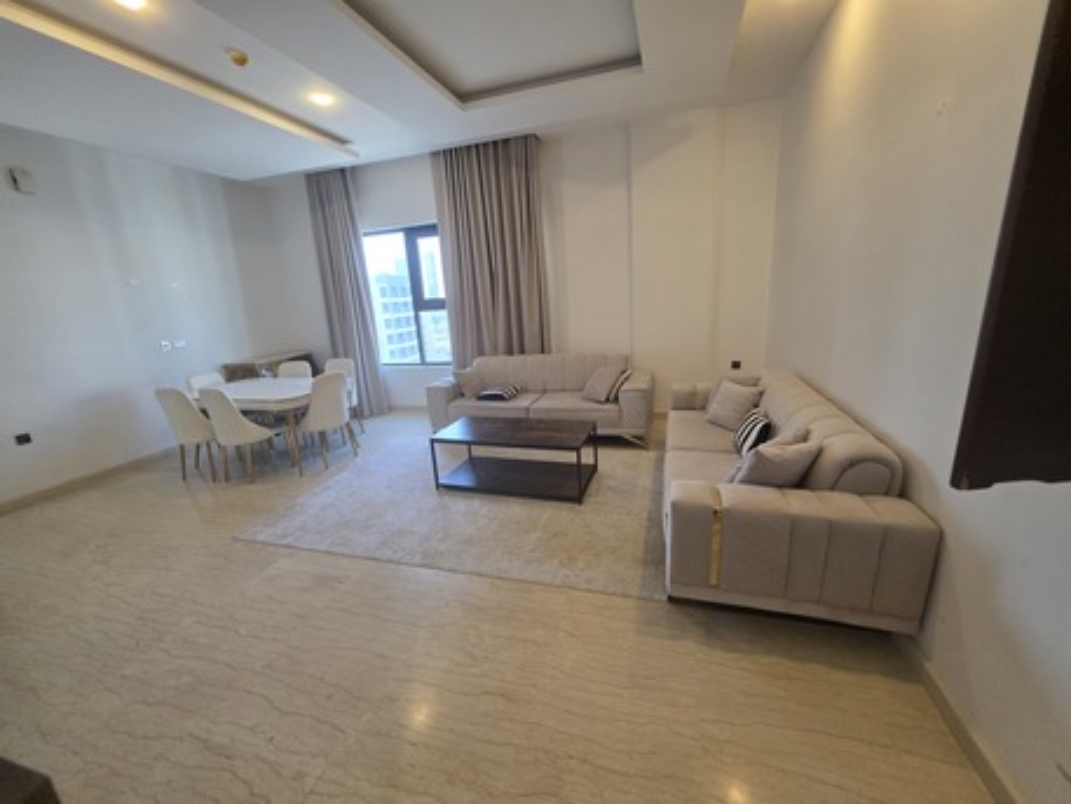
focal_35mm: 13
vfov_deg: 89.9
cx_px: 536
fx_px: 402
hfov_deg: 106.2
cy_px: 402
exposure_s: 1/100
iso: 200
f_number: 1.9
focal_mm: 2.2
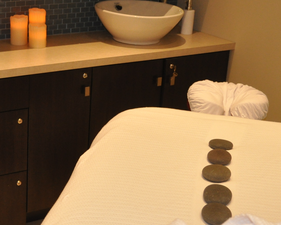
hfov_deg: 25.6
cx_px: 55
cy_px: 135
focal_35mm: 73
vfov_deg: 21.0
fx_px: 607
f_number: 3.5
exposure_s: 1/100
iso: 800
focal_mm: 20
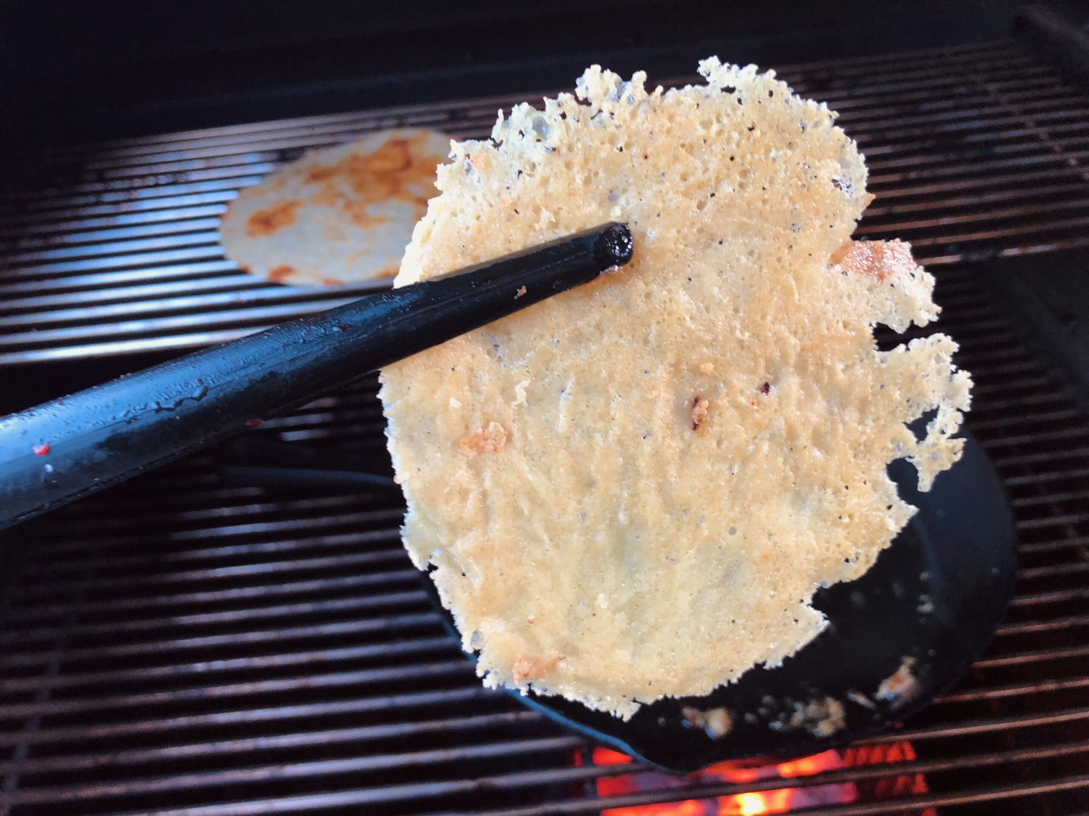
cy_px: 408
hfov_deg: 63.4
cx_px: 544
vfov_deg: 49.7
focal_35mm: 28
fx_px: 881
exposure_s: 1/15
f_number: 1.8
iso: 40
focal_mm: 3.99
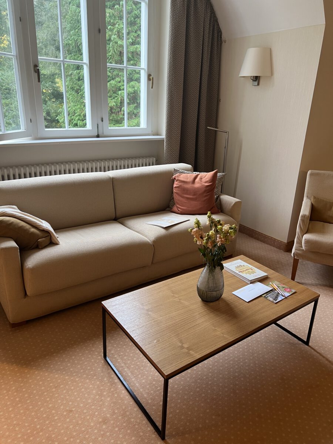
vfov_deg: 67.3
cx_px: 166
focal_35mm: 26
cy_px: 222
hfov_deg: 53.1
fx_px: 333
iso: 80
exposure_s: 1/50
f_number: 1.5
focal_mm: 5.7
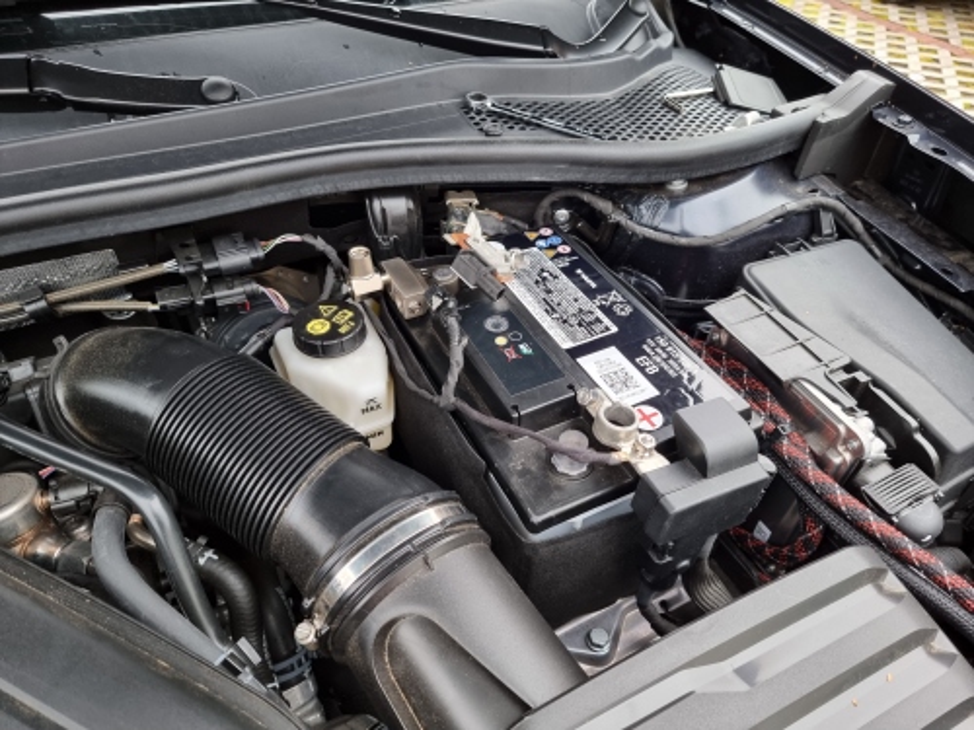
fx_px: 675
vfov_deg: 56.8
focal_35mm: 24
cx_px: 487
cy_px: 365
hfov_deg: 71.6
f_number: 1.8
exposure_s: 1/50
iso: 200
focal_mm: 6.7
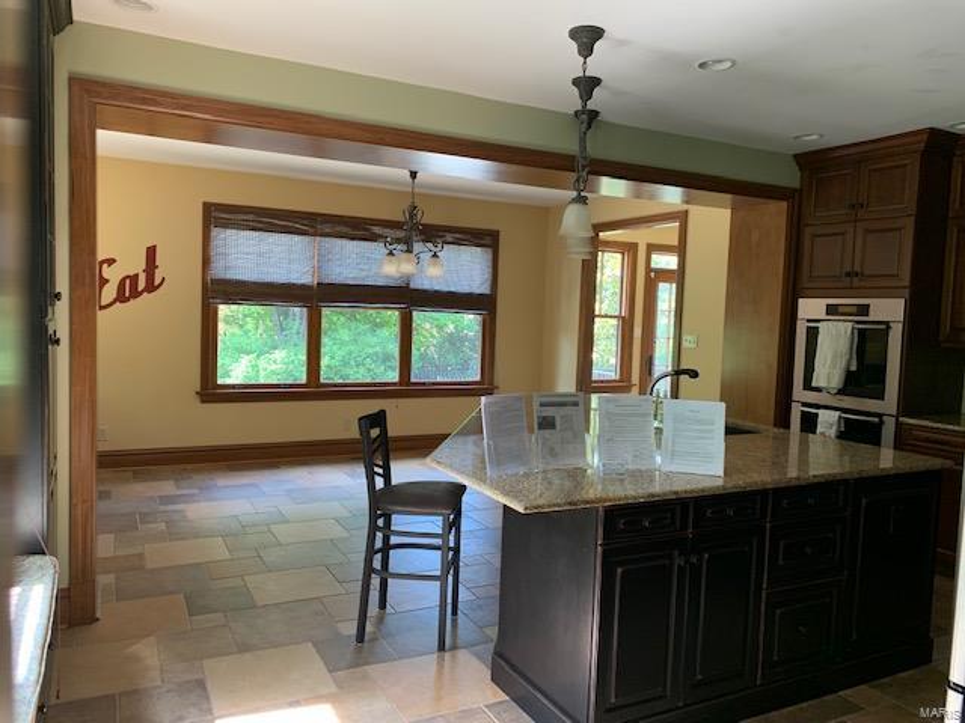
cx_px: 482
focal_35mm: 26
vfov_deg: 53.1
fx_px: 725
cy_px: 362
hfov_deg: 67.3
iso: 125
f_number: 1.8
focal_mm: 4.25
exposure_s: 1/60
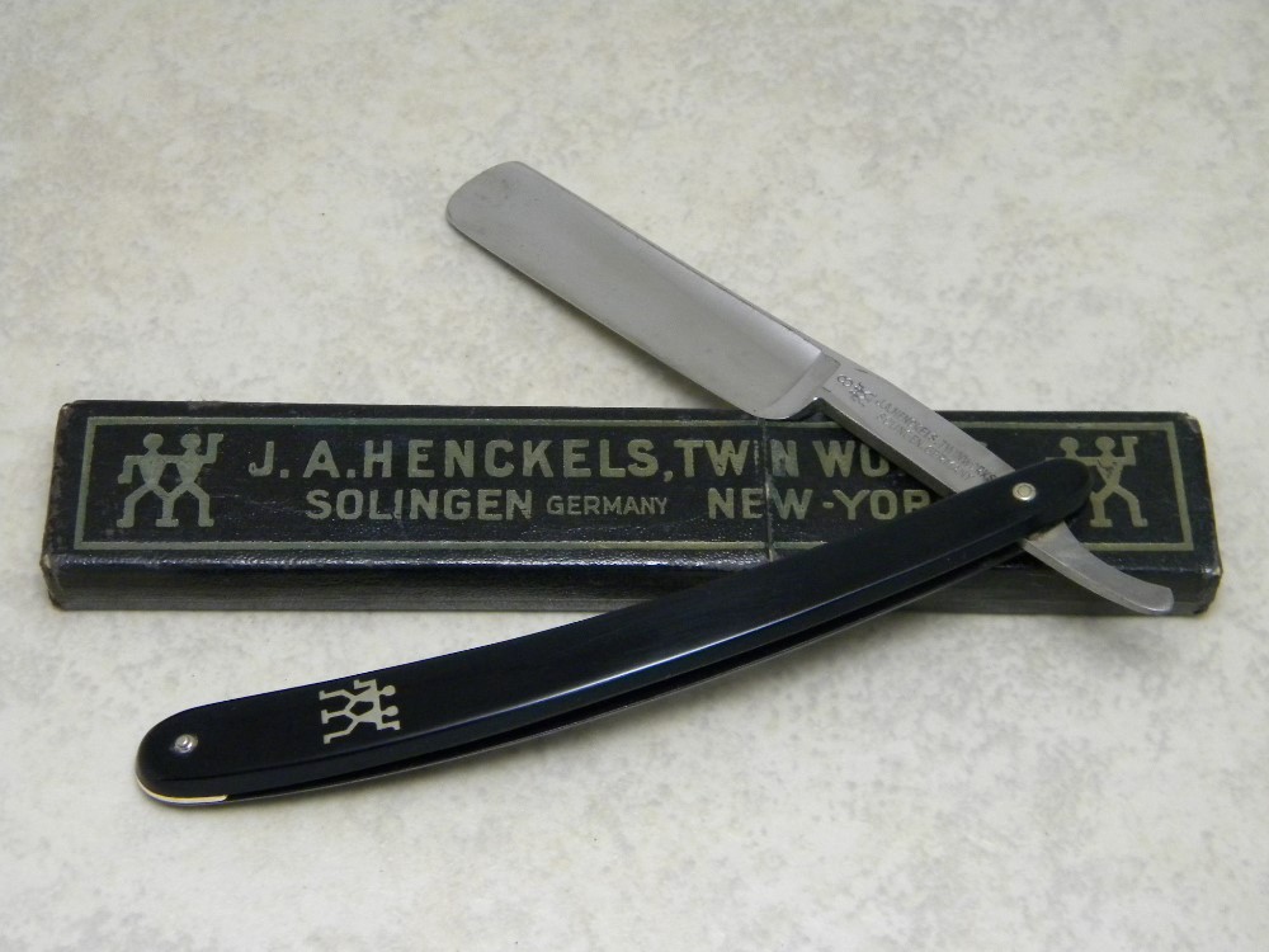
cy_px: 476
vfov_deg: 21.9
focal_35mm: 67
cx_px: 634
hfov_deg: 29.0
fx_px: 2456
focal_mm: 12.2
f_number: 4.3
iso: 400
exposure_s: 1/15.8
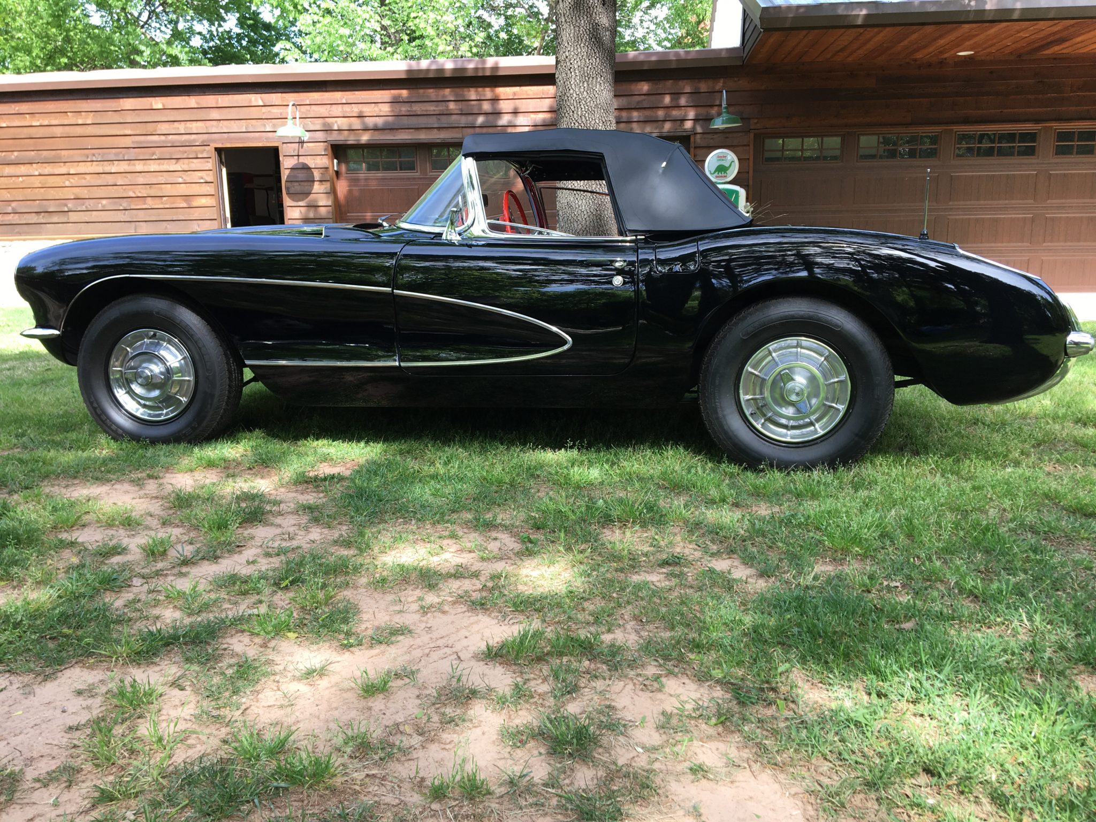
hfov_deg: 61.7
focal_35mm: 29
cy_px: 411
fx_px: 918
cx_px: 548
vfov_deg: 48.2
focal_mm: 4.15
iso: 25
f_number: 2.2
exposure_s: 1/133
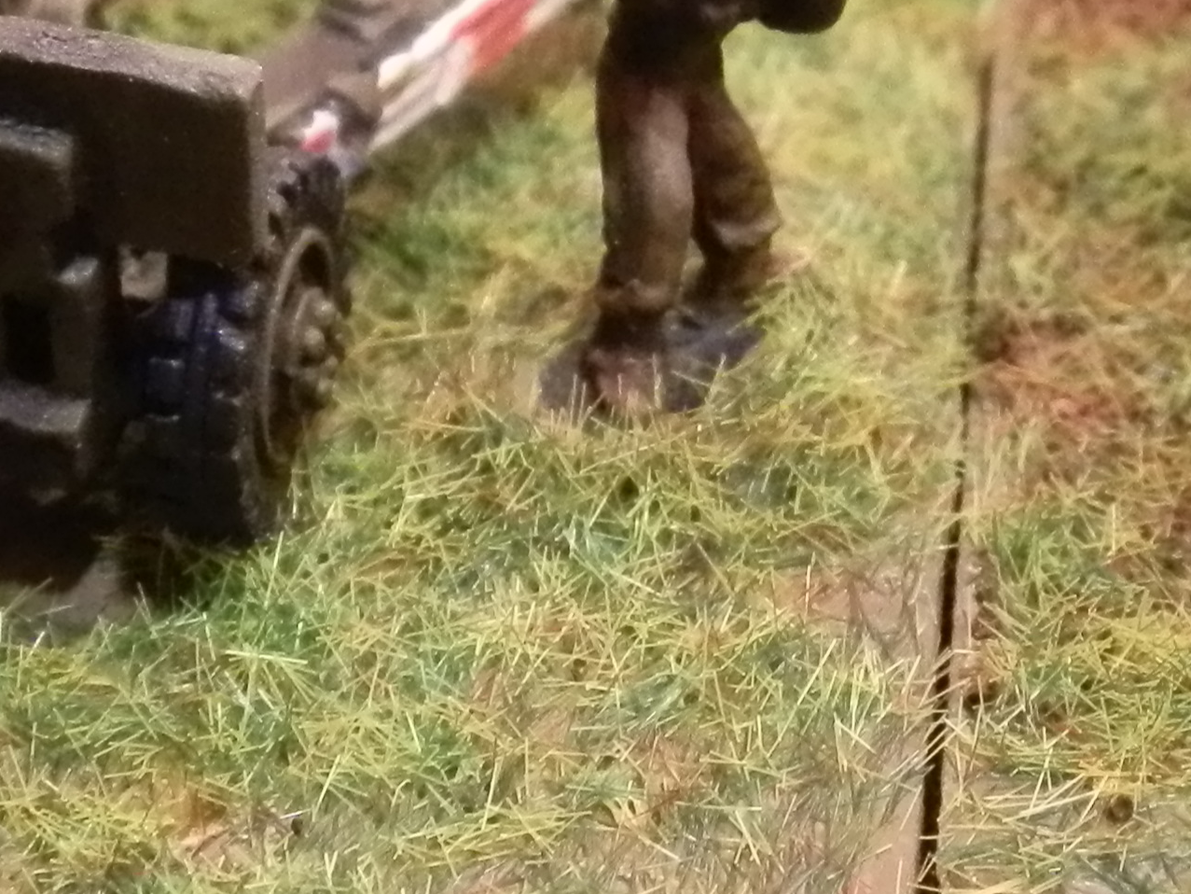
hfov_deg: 20.8
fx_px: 3234
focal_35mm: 94
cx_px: 841
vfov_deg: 15.7
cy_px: 339
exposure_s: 1/40
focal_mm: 5
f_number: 3.1
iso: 400
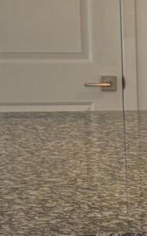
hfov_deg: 6.6
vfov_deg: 11.0
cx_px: 345
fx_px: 1214
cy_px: 202
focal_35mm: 189
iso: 160
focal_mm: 5.96
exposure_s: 1/120
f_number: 1.6
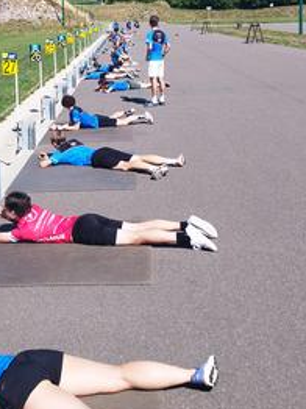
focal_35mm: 55
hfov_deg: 26.4
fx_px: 649
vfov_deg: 34.0
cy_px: 87
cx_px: 109
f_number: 1.89
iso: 50
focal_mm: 5.89
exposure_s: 1/742
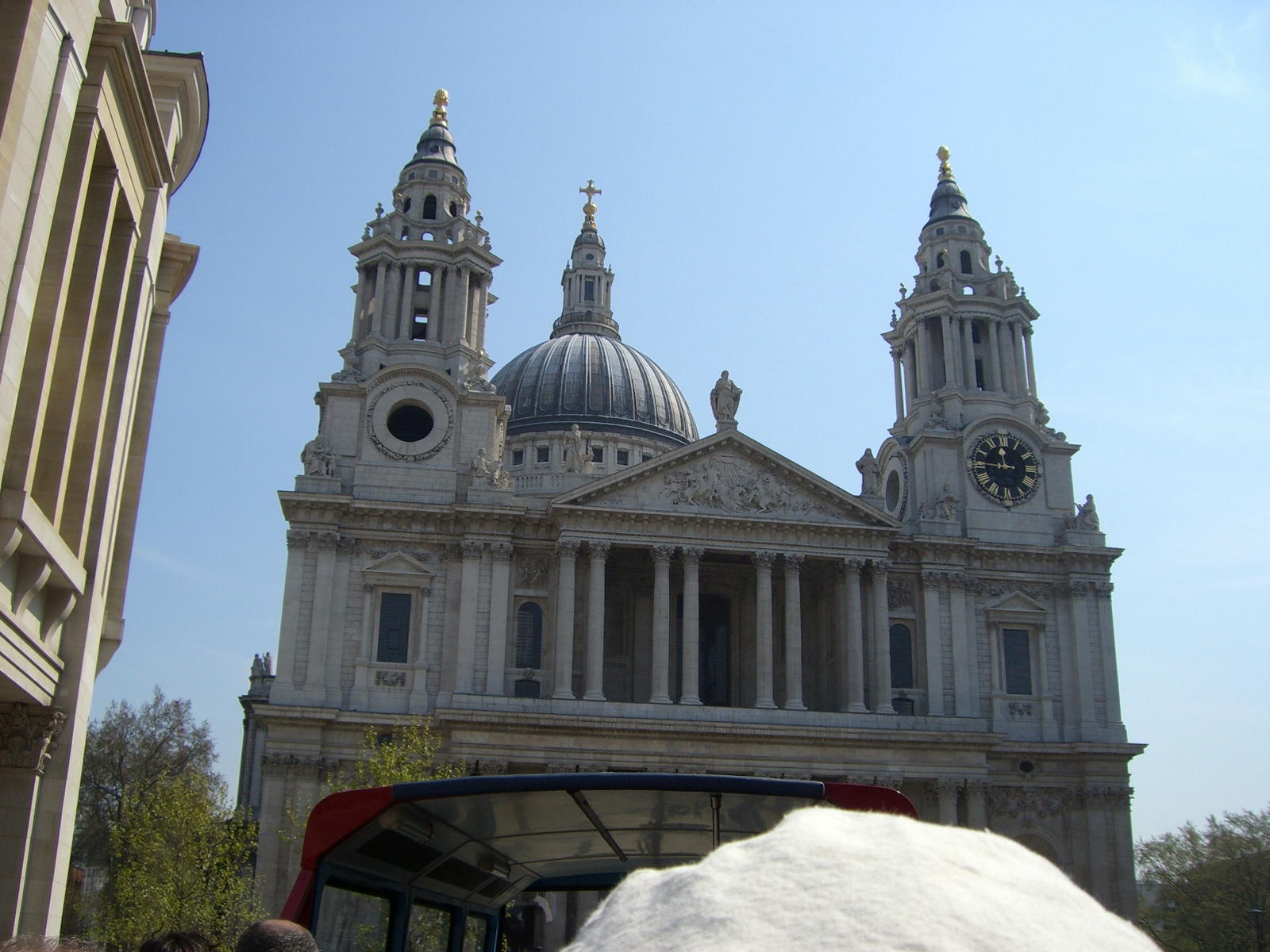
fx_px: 1394
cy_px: 476
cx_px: 635
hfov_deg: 49.0
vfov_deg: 37.7
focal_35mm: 38
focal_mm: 6.2
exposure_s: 1/800
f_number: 4.3
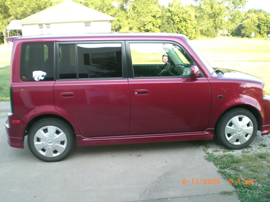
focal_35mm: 38
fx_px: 296
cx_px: 135
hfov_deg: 49.0
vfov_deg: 37.7
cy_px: 101
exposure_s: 1/160
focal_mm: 6.3
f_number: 3.1
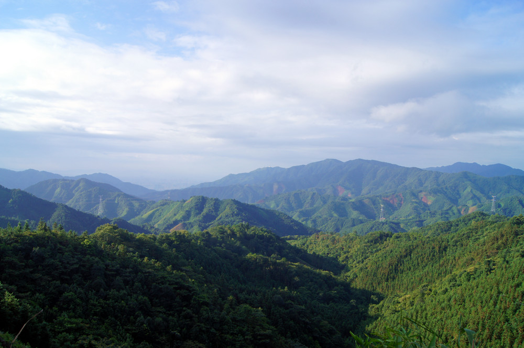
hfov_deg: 67.4
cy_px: 174
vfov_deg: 47.8
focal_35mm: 27
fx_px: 392
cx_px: 262
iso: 100
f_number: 13
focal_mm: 18
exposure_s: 1/100
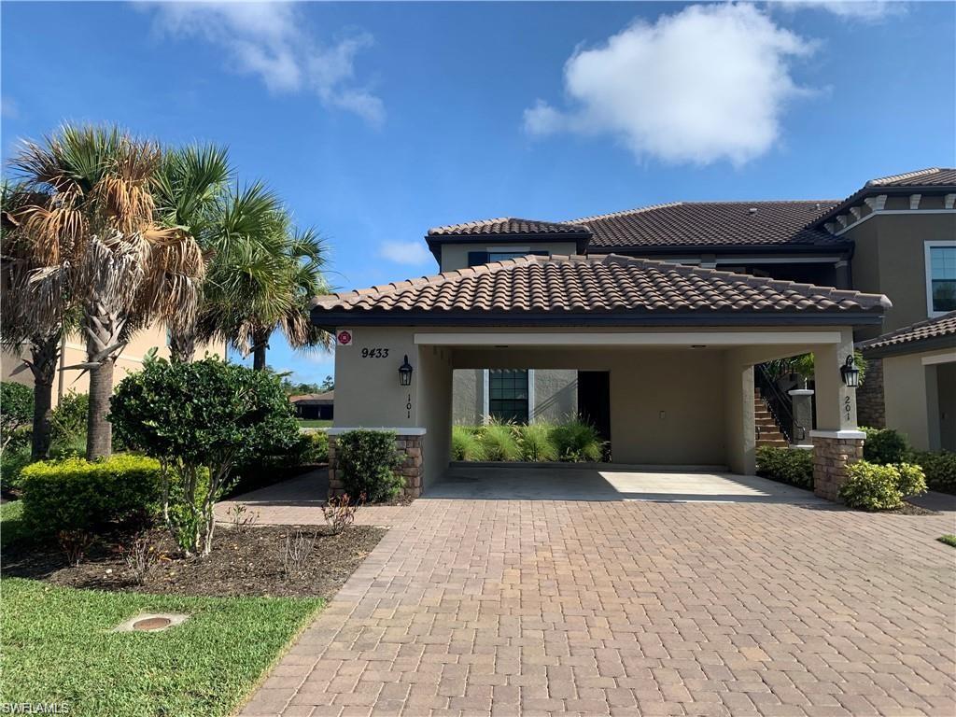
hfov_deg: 67.3
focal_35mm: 26
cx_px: 478
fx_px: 718
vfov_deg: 53.1
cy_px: 358
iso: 25
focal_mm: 4.25
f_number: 1.8
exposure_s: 1/1634
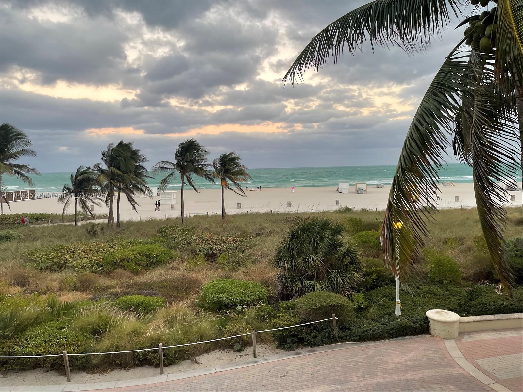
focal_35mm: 25
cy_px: 196
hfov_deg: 69.4
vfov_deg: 54.9
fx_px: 378
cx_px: 262
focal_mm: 5.1
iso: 125
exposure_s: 1/120
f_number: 1.6
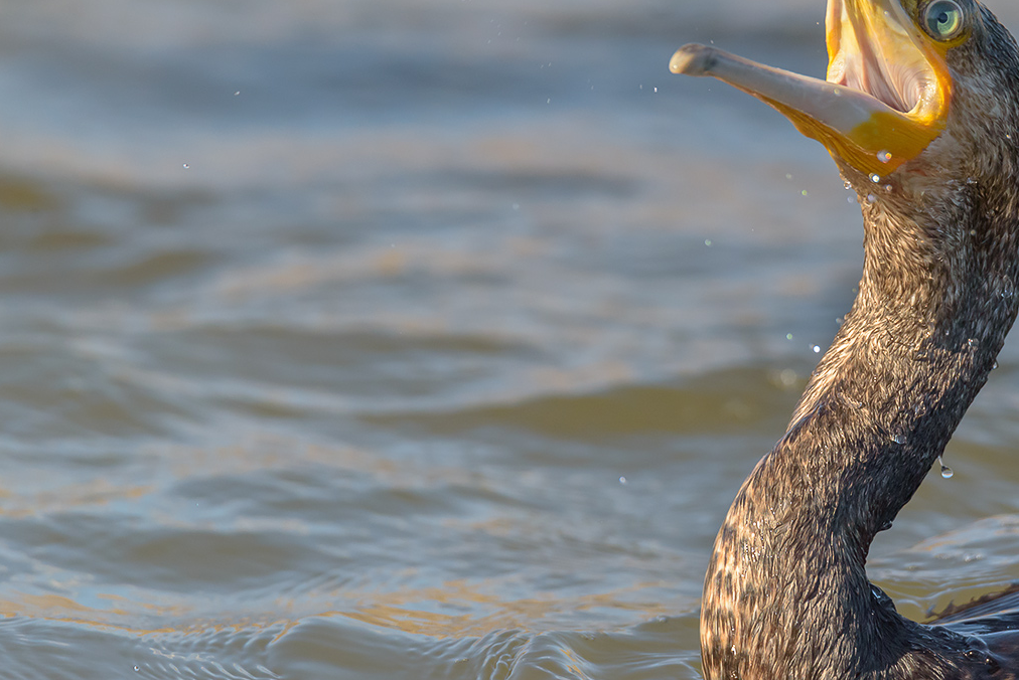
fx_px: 25177
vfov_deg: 1.5
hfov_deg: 2.3
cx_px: 697
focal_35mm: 889
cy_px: 235
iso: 1250
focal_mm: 600
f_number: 8
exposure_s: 1/3200
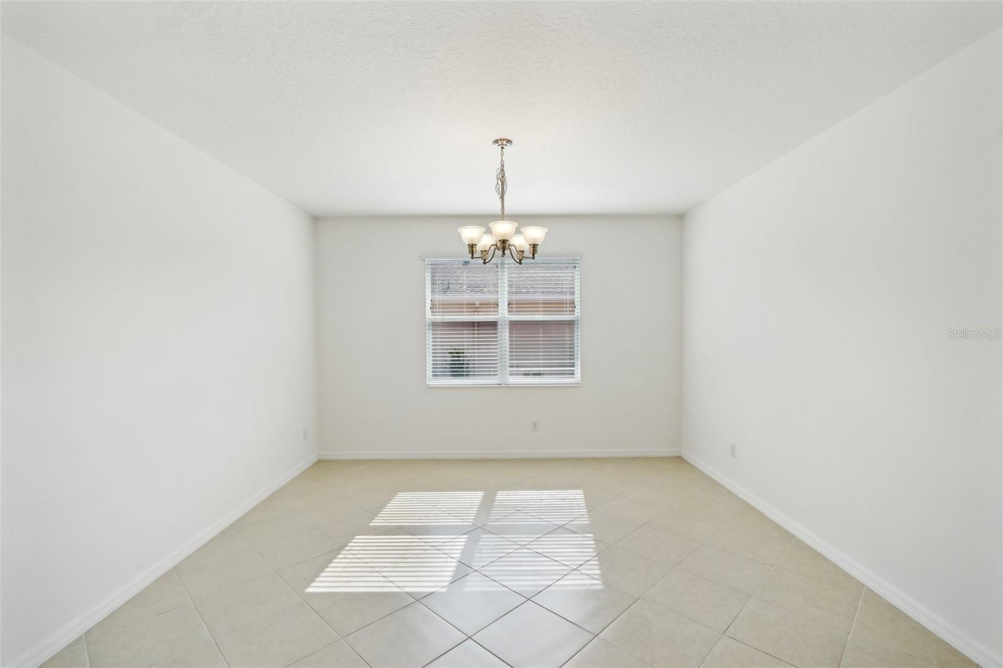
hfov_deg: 96.7
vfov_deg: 73.7
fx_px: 446
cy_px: 334
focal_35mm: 16
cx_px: 502
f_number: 8
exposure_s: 1/200
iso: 400
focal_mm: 16
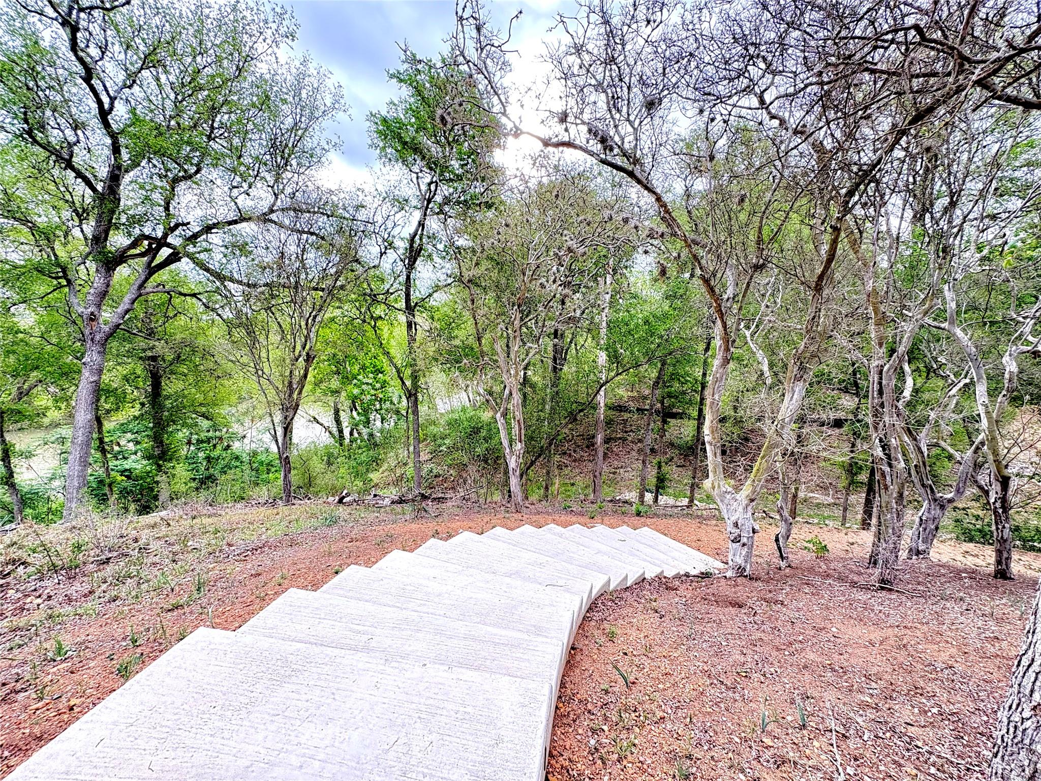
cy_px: 390
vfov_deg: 85.7
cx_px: 520
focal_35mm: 14
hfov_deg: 102.1
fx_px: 421
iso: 50
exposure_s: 1/108
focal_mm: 2.22
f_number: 2.2
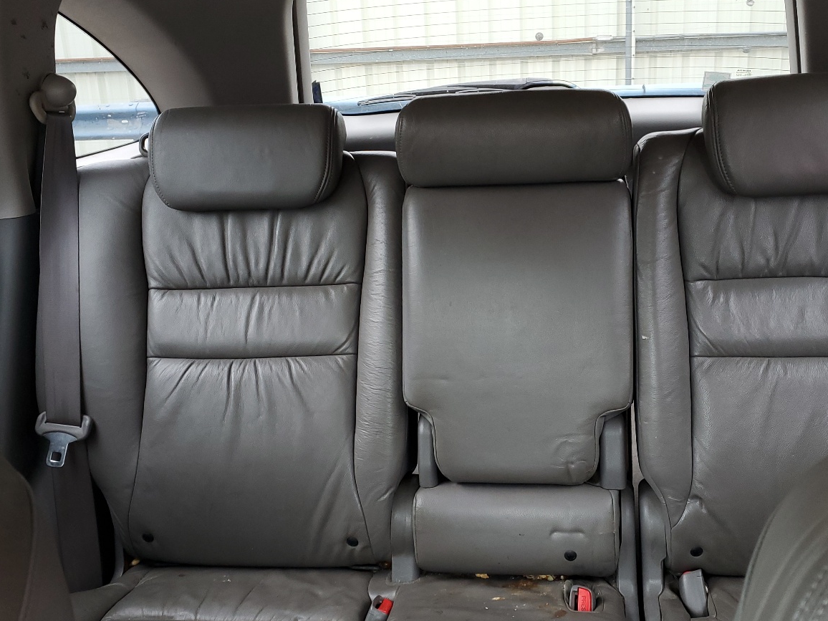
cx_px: 477
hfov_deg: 51.2
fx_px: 861
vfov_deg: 39.6
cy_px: 329
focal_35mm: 36
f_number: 1.5
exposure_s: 1/60.2
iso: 67
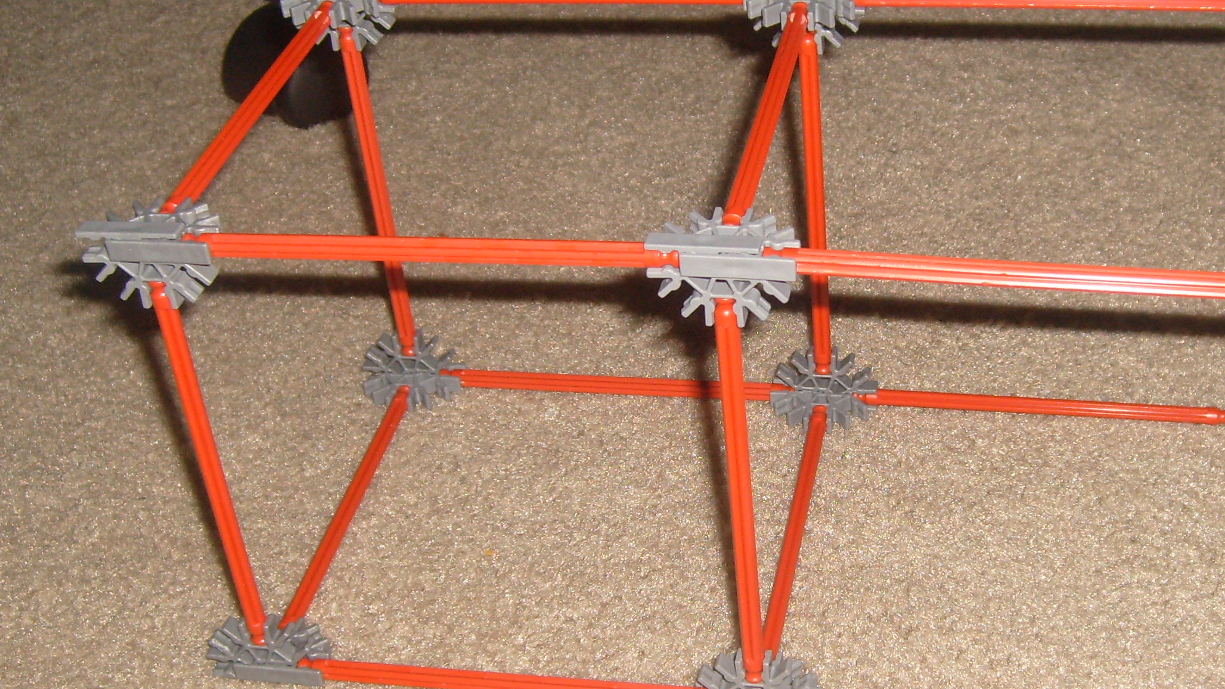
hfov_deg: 36.3
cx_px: 789
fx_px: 1852
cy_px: 380
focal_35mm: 57
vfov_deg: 21.1
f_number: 2.8
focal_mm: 5.8
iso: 100
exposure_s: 1/45
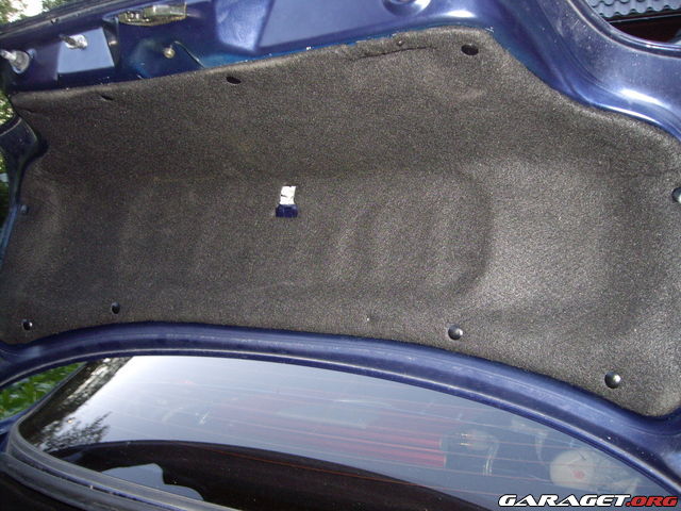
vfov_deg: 37.7
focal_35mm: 38
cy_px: 256
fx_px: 748
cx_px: 340
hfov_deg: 49.0
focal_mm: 6.2
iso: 200
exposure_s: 1/15
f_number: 2.7
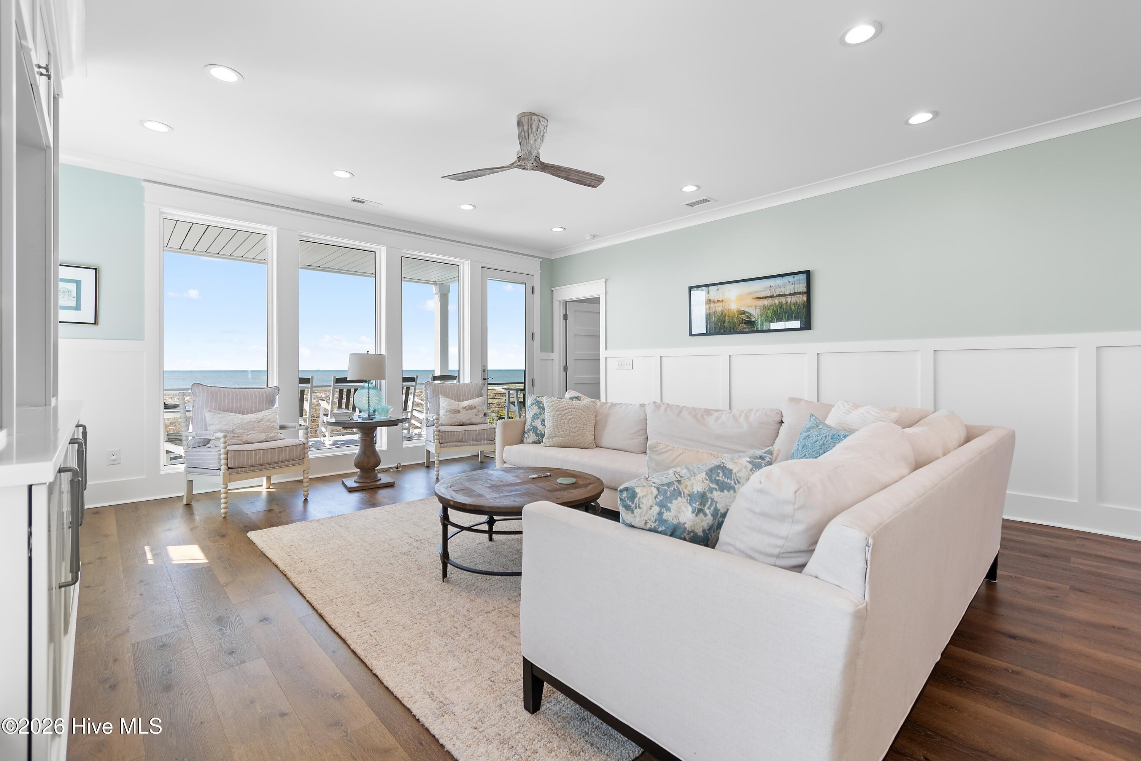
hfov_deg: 100.4
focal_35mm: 15
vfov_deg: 77.3
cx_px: 570
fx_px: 475
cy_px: 380
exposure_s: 1/20
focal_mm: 10
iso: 100
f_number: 4.5
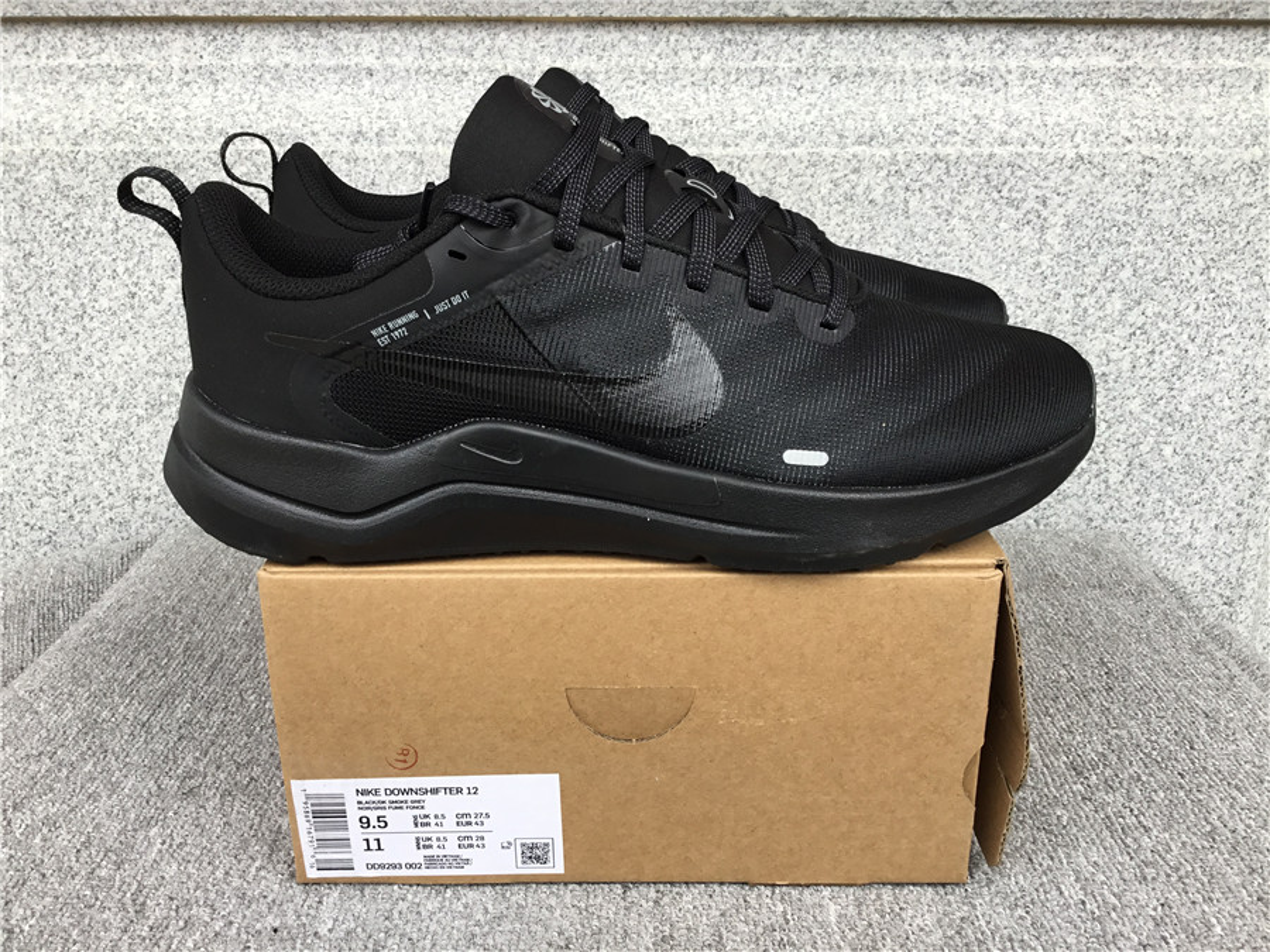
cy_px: 476
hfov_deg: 58.4
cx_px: 635
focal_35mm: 31
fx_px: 1137
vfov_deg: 45.4
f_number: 2.4
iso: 32
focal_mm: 3.3
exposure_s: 1/100
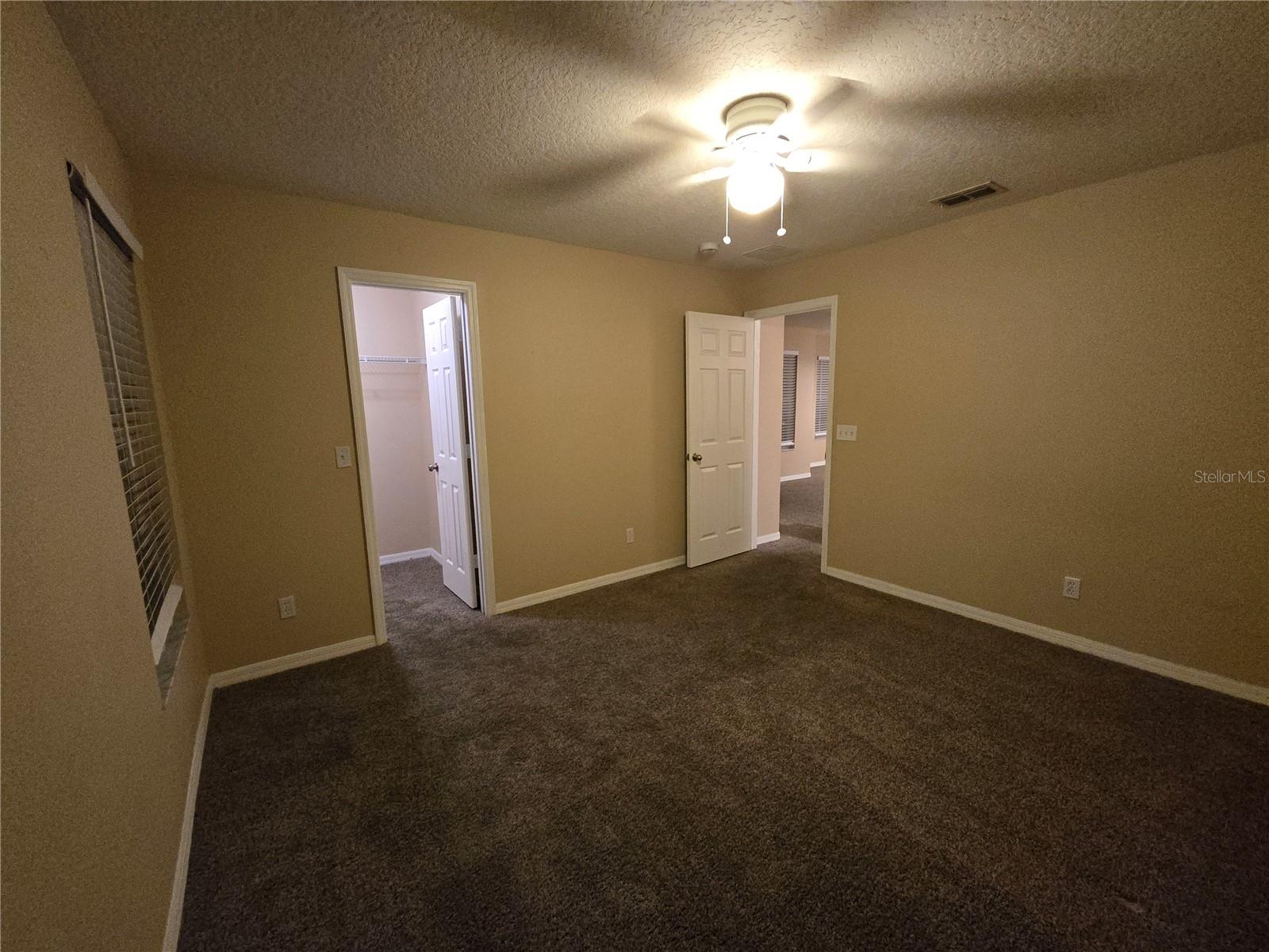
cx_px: 634
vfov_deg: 89.9
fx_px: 477
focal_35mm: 13
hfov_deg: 106.2
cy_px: 476
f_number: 2.2
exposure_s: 1/60
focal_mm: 2.2
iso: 1250
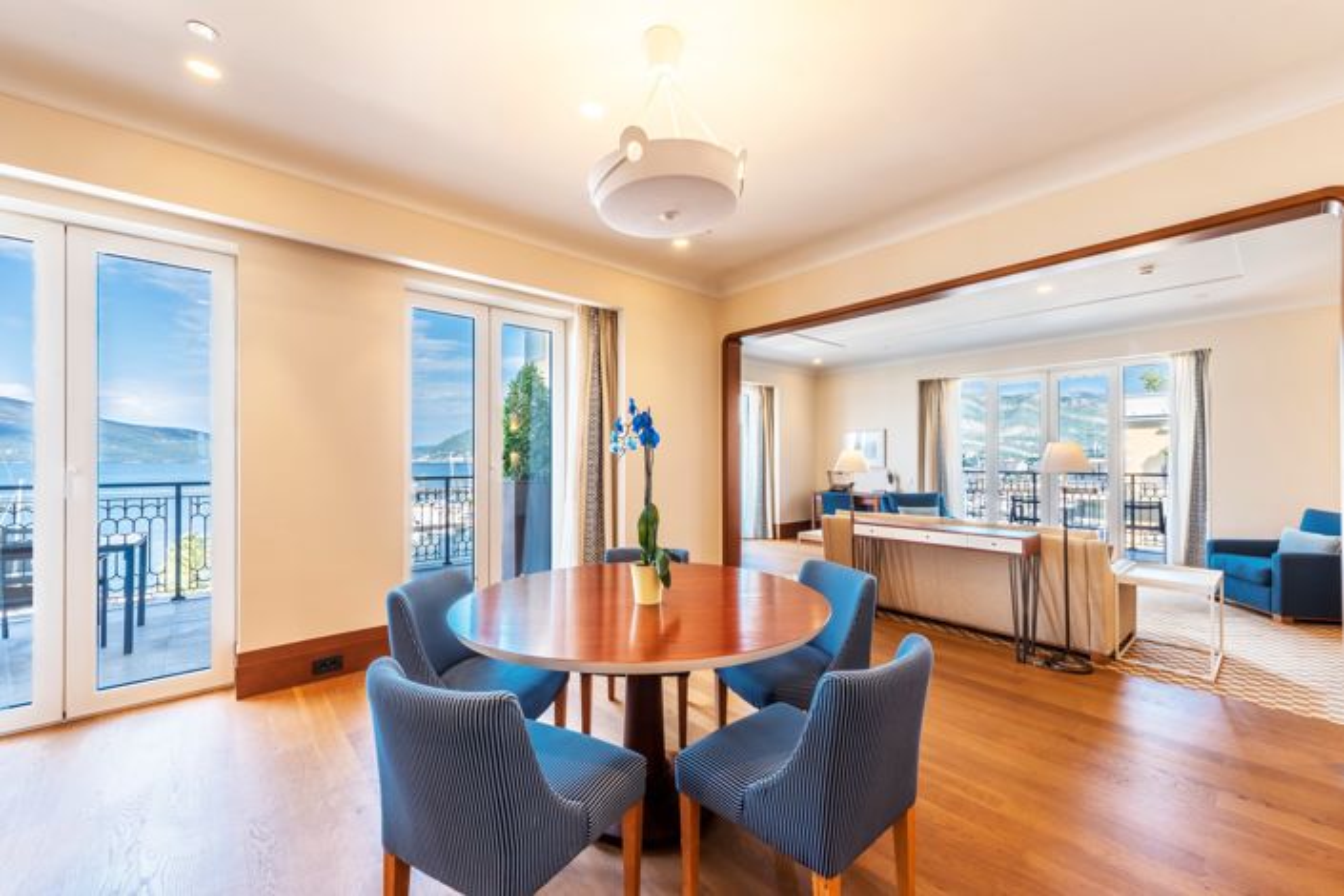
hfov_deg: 104.3
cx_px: 672
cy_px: 448
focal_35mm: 14
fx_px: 523
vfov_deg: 81.2
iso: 50
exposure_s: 1/20
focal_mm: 14
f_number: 10
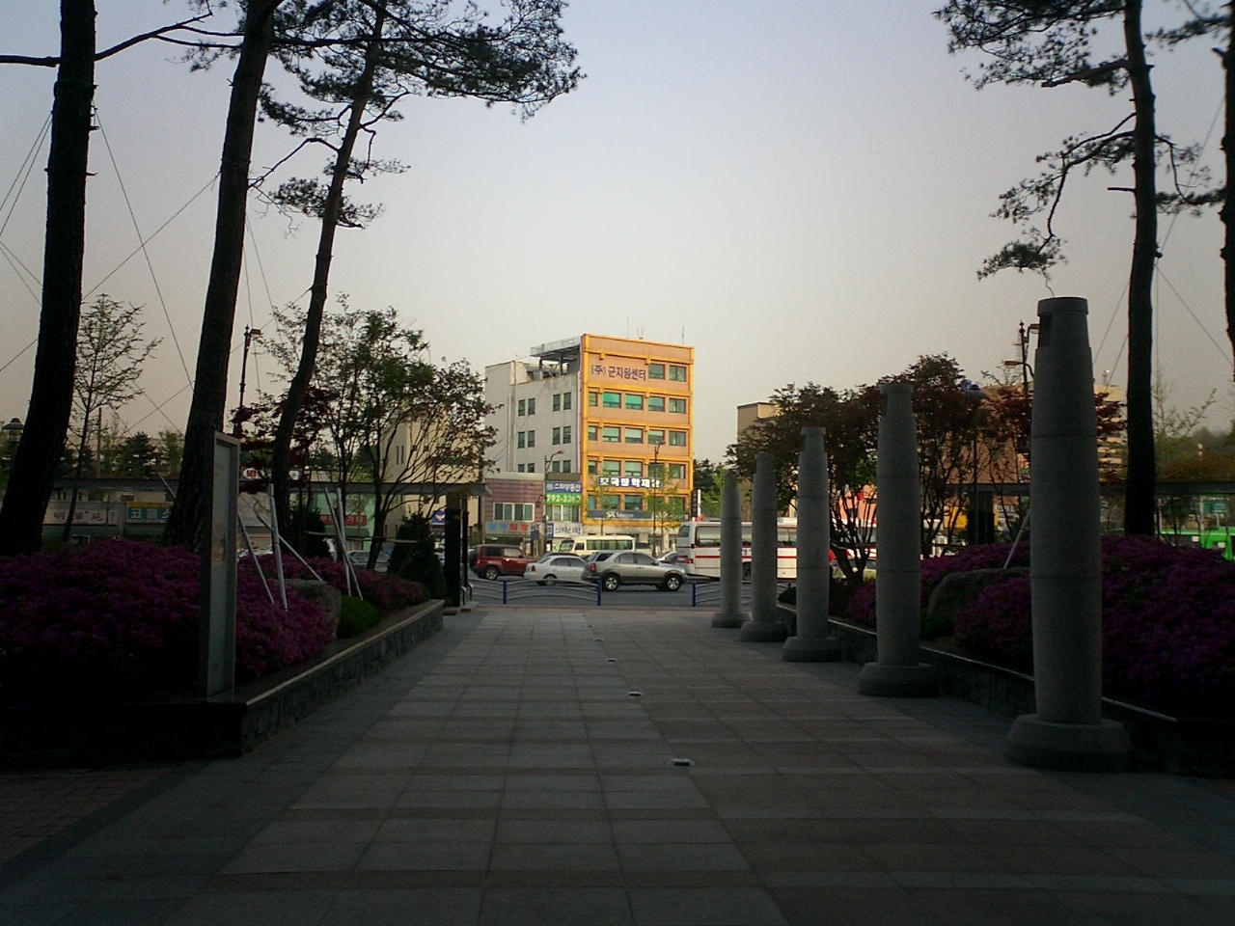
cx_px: 618
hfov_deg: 50.1
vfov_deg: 38.7
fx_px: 1320
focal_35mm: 37
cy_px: 463
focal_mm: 5.6
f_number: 3.5
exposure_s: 1/500
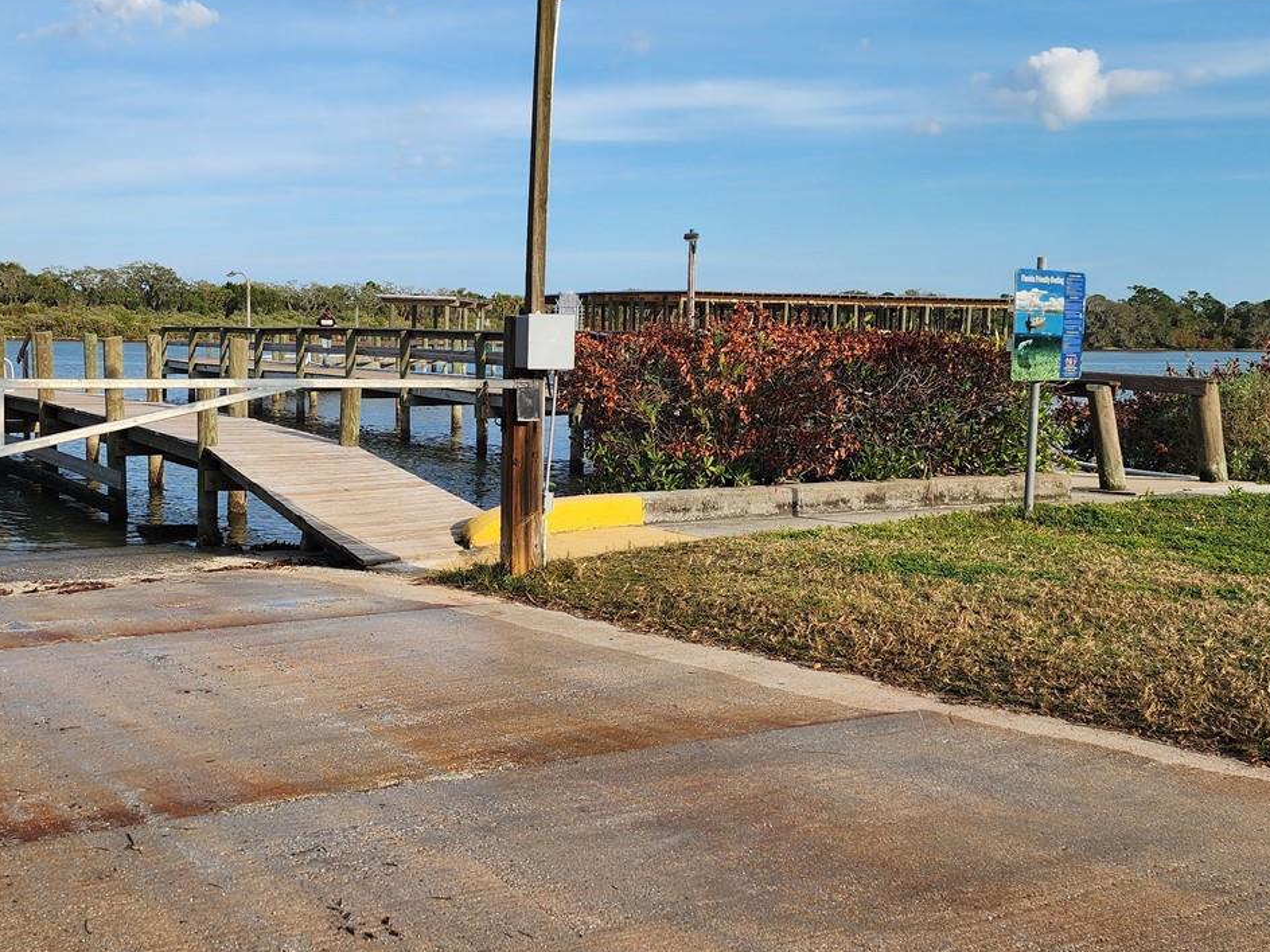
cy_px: 428
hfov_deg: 46.9
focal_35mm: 39
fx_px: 1431
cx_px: 404
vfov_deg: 36.8
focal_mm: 6.4
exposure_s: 1/859
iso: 12
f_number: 1.8
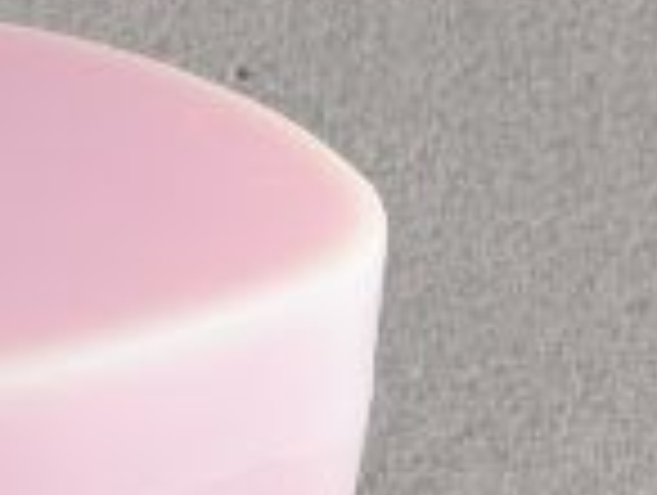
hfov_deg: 9.6
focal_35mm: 197
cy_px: 542
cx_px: -454
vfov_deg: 7.5
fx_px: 3745
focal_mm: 50
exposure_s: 1/125
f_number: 10
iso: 1600
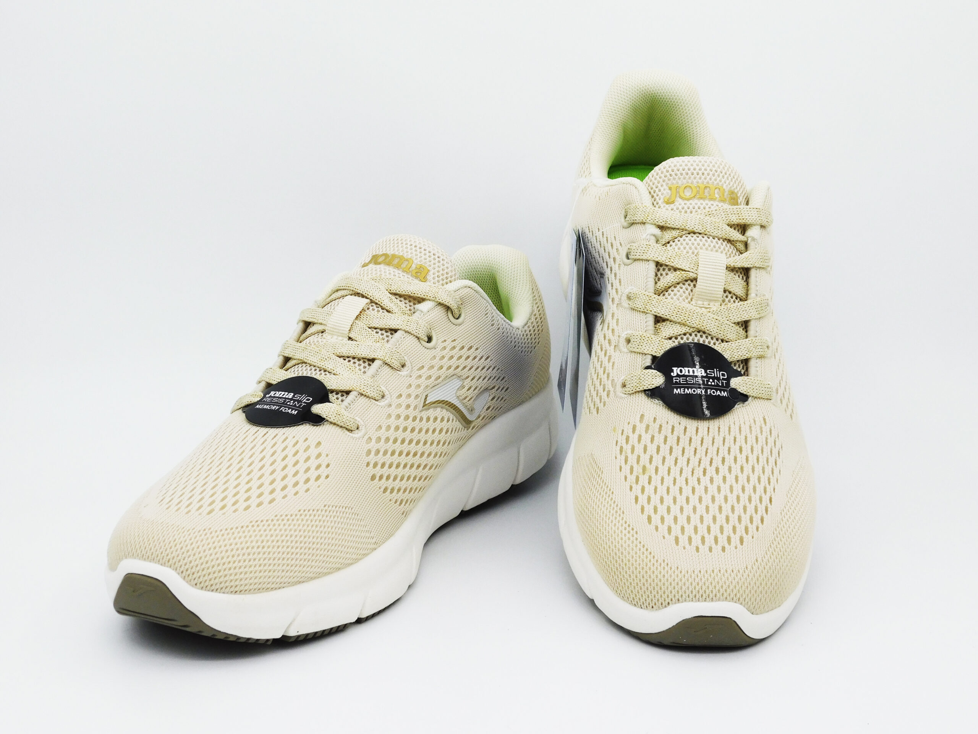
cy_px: 367
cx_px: 489
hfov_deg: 42.1
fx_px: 1271
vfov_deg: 32.2
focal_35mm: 45
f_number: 3.7
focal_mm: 8
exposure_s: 1/640
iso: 125
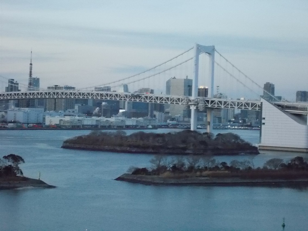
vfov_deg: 14.9
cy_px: 116
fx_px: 881
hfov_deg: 19.8
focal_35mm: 99
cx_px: 154
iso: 800
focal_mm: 17.6
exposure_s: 1/80
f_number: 5.5
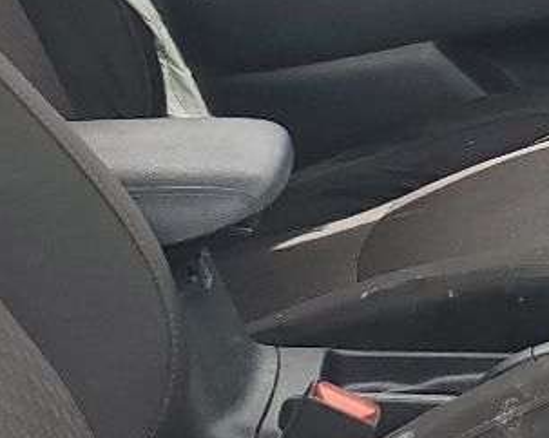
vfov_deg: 11.5
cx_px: 563
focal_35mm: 134
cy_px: 109
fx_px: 2176
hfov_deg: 14.1
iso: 50
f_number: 1.5
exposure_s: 1/476
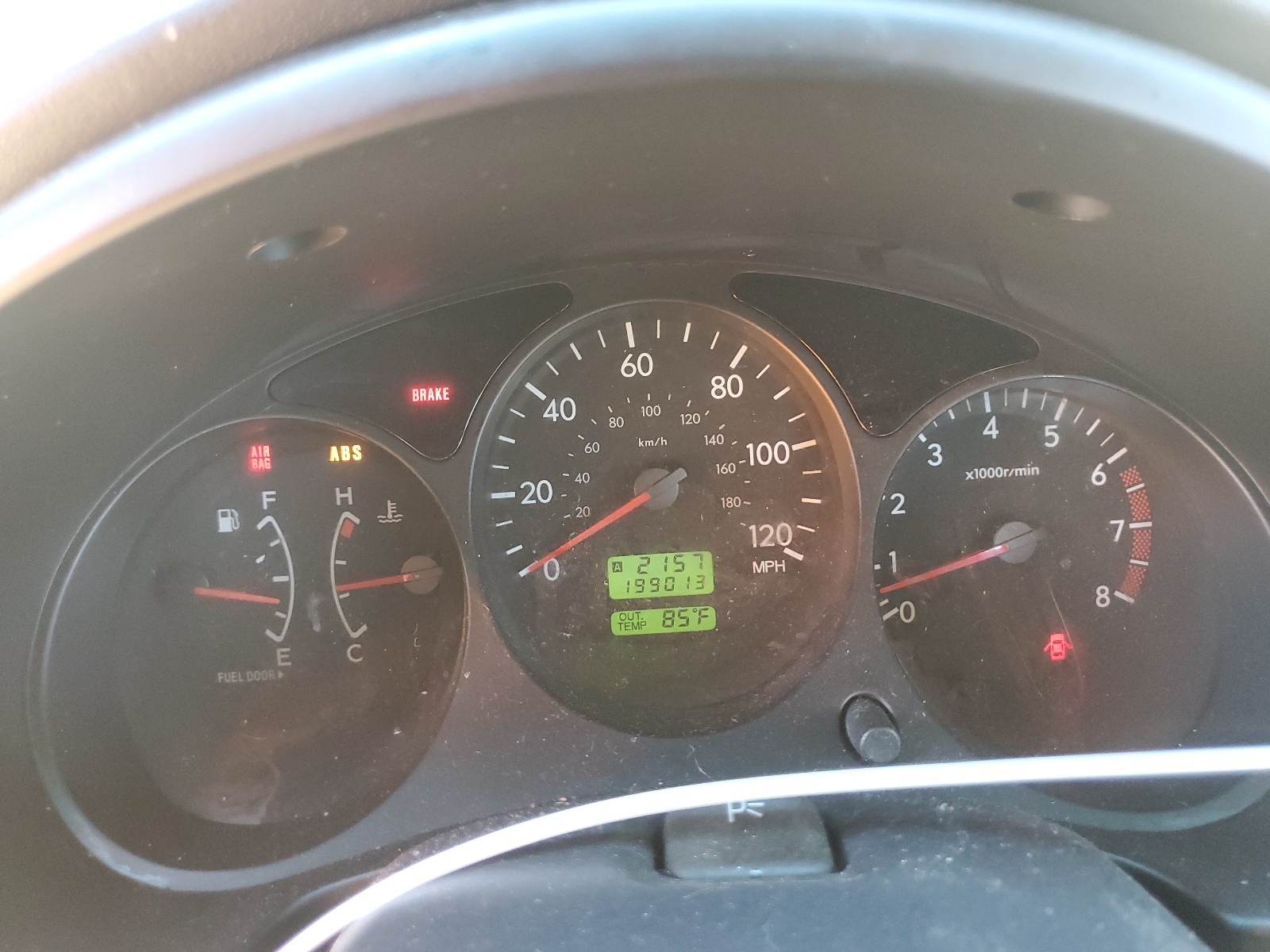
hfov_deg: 67.3
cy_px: 476
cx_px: 635
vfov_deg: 53.1
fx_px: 954
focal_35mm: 26
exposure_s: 1/60.2
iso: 318
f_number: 1.5
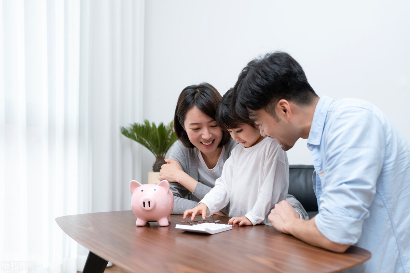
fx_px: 399
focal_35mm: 35
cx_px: 205
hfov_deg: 54.4
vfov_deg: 37.9
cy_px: 136
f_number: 2.8
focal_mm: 35
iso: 320
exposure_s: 1/200
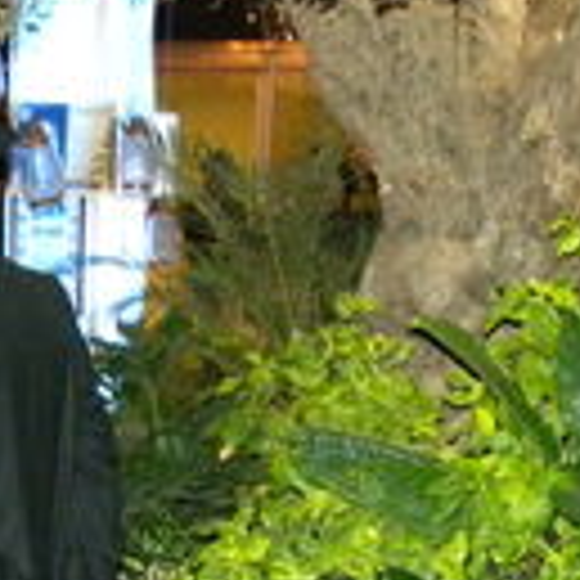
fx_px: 1460
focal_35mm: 77
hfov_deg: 22.2
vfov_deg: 22.4
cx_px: 450
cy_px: 391
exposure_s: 1/26
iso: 648
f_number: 3.5
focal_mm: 5
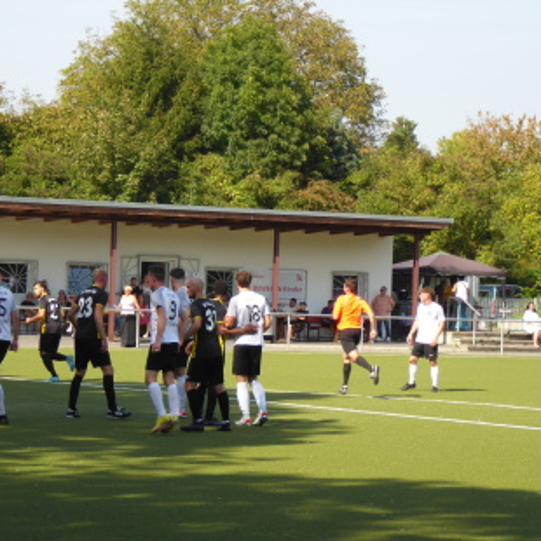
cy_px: 286
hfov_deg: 11.0
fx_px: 2811
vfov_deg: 11.0
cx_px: 183
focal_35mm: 159
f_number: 5.2
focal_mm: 22.3
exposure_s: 1/200
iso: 80
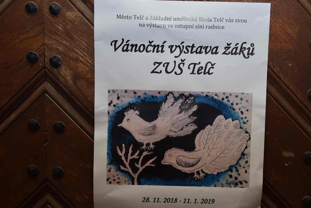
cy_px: 118
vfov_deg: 22.3
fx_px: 527
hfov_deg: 32.6
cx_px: 205
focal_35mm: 61
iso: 400
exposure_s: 1/160
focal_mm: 30
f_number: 4.2
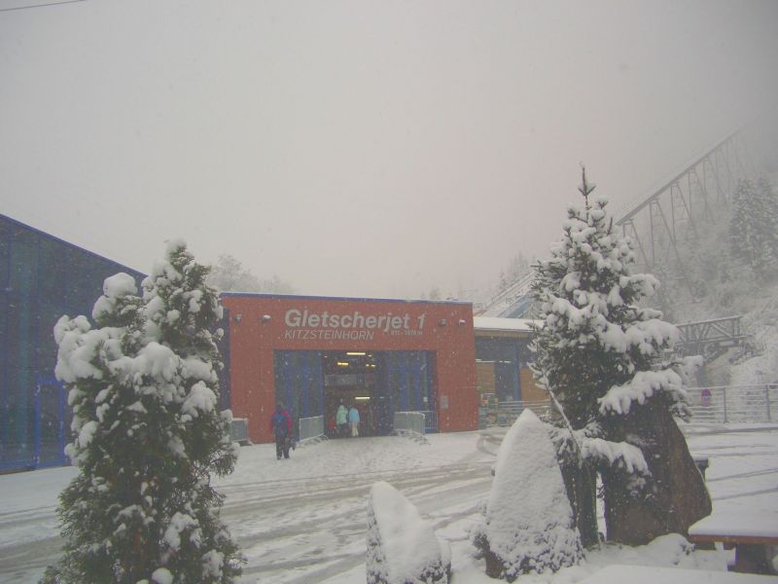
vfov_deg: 40.7
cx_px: 389
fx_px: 787
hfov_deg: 52.6
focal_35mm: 35
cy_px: 292
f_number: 2.6
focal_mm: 5.8
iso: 50
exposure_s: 1/320
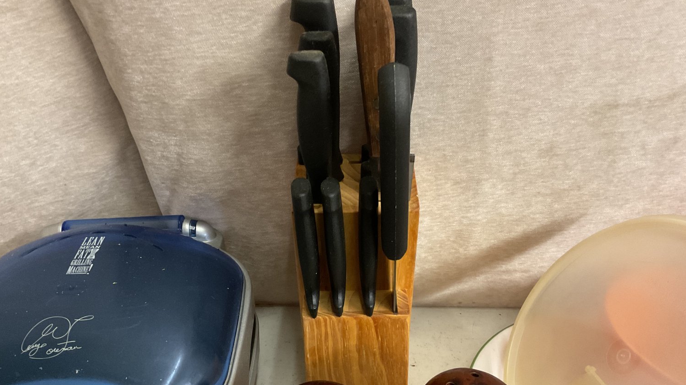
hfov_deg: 61.0
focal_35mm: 32
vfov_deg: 36.6
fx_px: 582
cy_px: 213
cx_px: 346
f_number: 1.8
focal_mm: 3
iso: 250
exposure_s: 1/30
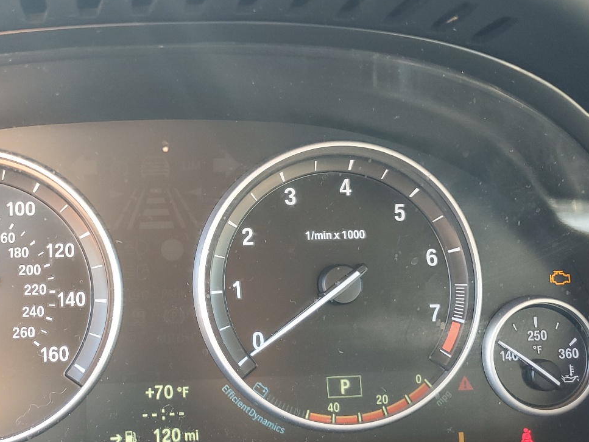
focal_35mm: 43
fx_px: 732
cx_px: 149
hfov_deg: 42.5
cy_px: 244
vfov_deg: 33.6
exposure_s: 1/60.2
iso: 58
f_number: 1.5
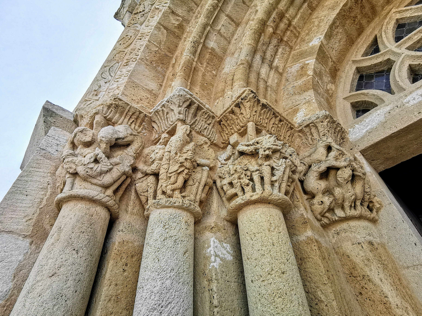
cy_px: 158
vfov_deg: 74.7
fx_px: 207
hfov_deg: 91.0
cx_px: 211
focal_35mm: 17
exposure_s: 6
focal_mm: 2.26
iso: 50
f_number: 2.2
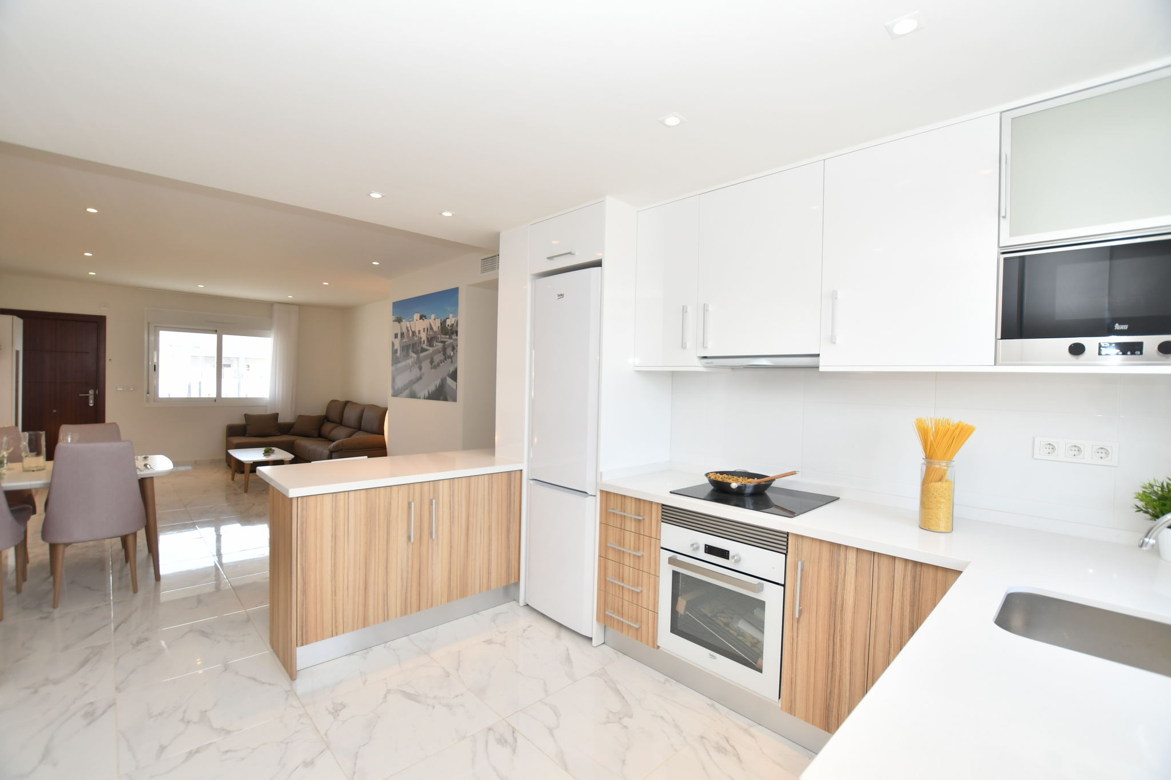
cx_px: 586
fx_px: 488
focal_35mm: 15
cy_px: 390
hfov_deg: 100.4
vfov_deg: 77.3
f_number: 4.5
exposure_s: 1/125
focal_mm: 10
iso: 400
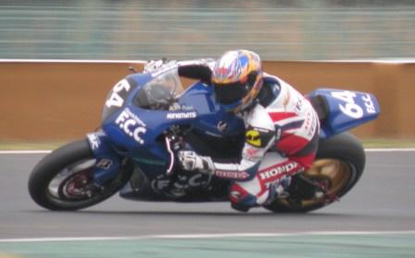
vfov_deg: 2.5
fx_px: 5854
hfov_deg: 4.1
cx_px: 208
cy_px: 142
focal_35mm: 518
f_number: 4.5
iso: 147
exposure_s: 1/152
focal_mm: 84.2
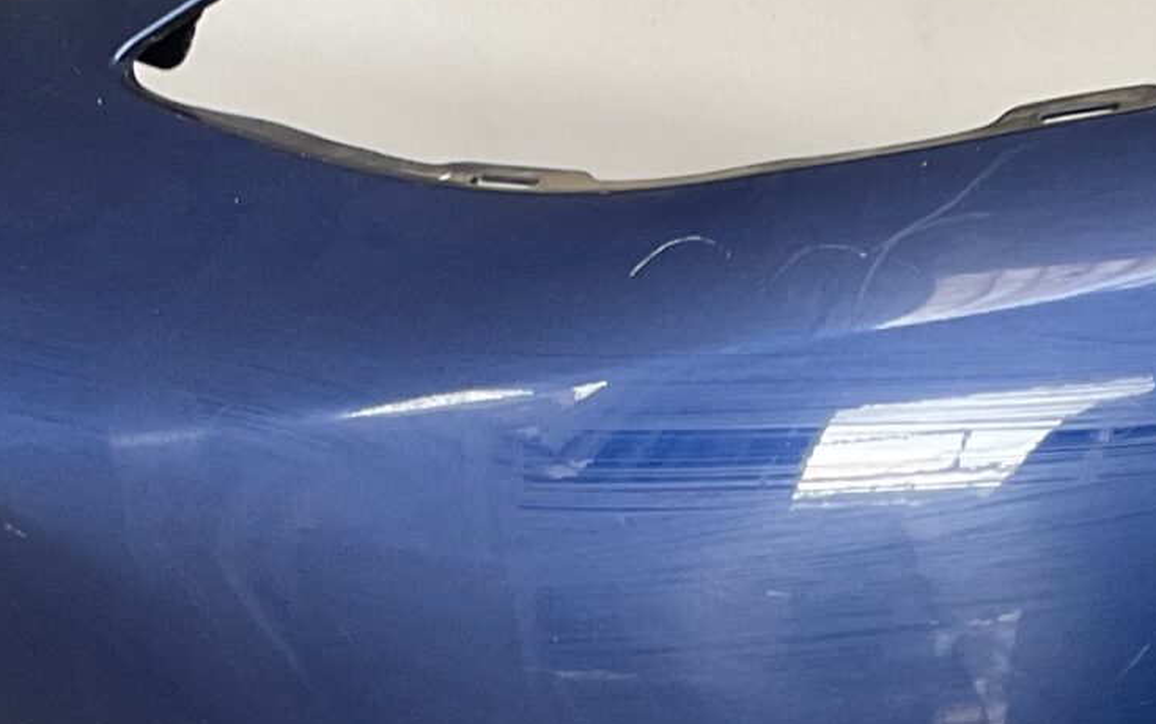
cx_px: 473
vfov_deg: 12.1
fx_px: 3372
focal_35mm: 107
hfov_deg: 19.4
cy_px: 744
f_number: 1.8
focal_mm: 3
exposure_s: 1/50
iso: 50
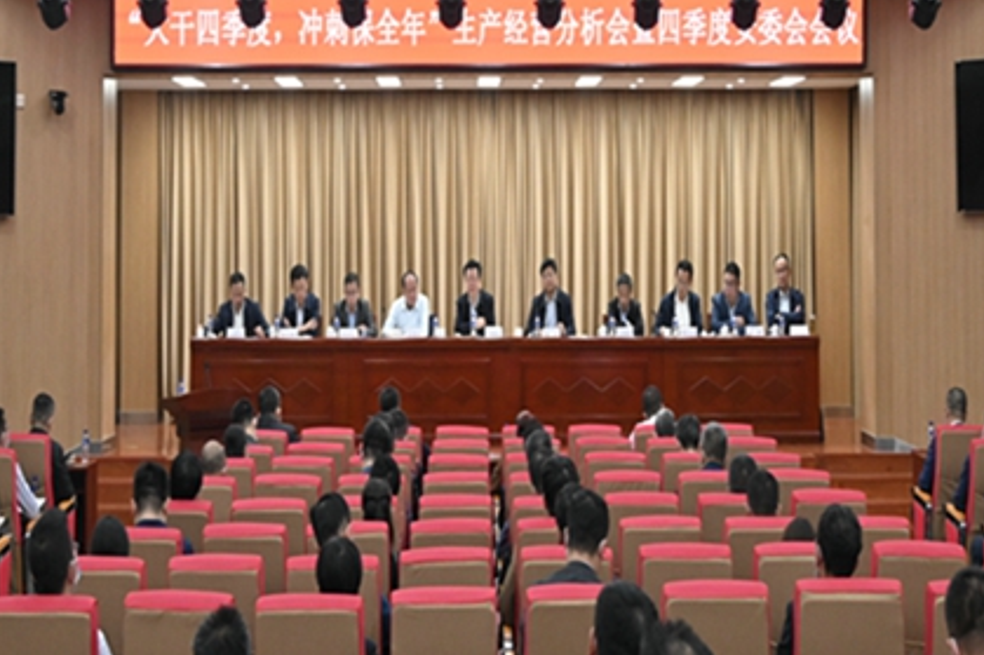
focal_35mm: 43
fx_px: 1175
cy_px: 308
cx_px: 510
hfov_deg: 45.4
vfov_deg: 31.2
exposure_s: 1/250
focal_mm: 30
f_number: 4
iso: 3200
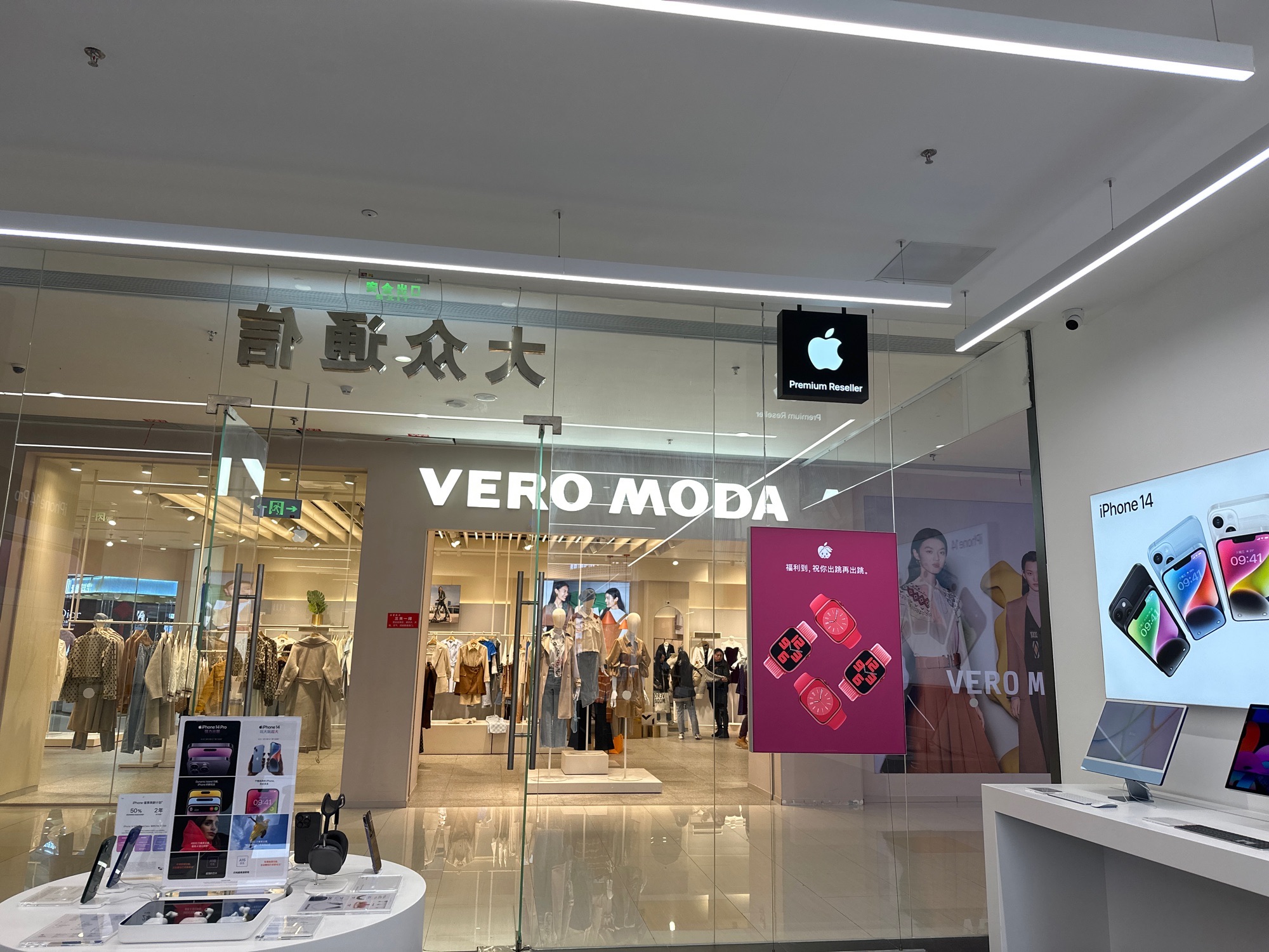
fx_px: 880
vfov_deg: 56.8
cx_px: 634
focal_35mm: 24
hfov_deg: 71.6
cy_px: 476
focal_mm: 6.86
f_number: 1.78
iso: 80
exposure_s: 1/283
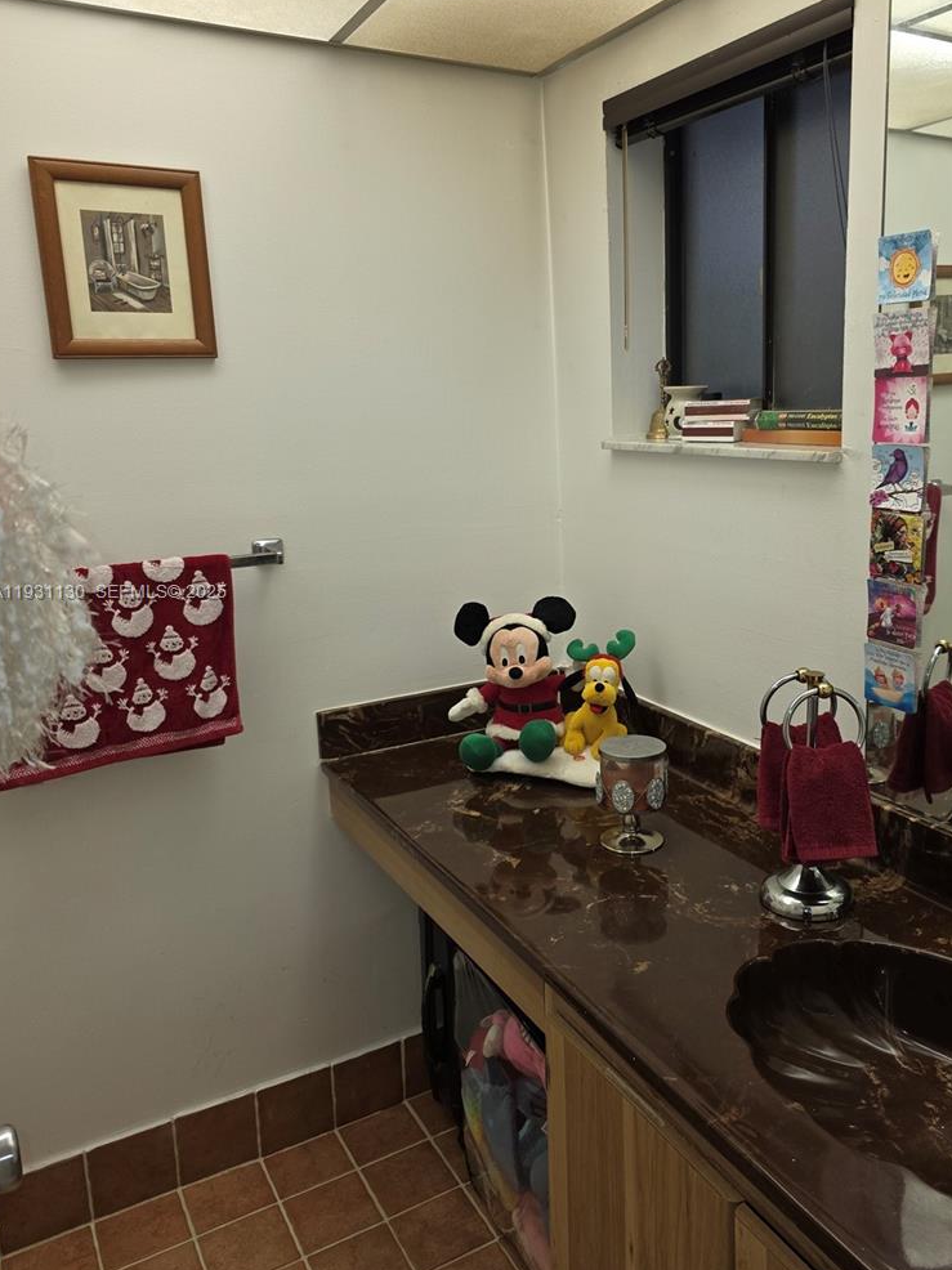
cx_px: 568
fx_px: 1027
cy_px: 594
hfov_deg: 49.4
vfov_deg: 63.4
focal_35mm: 28
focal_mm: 6.3
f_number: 1.7
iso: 25
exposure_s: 1/60
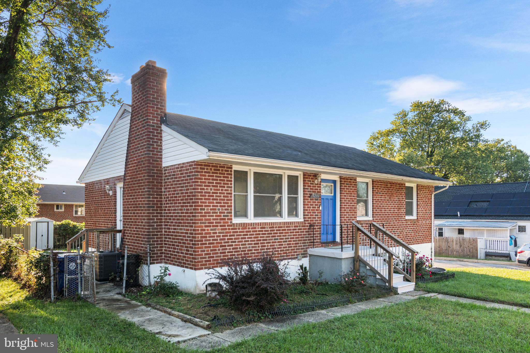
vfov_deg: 53.1
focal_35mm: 24
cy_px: 176
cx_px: 265
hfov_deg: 73.8
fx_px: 353
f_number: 8
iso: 100
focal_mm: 16
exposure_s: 1/125
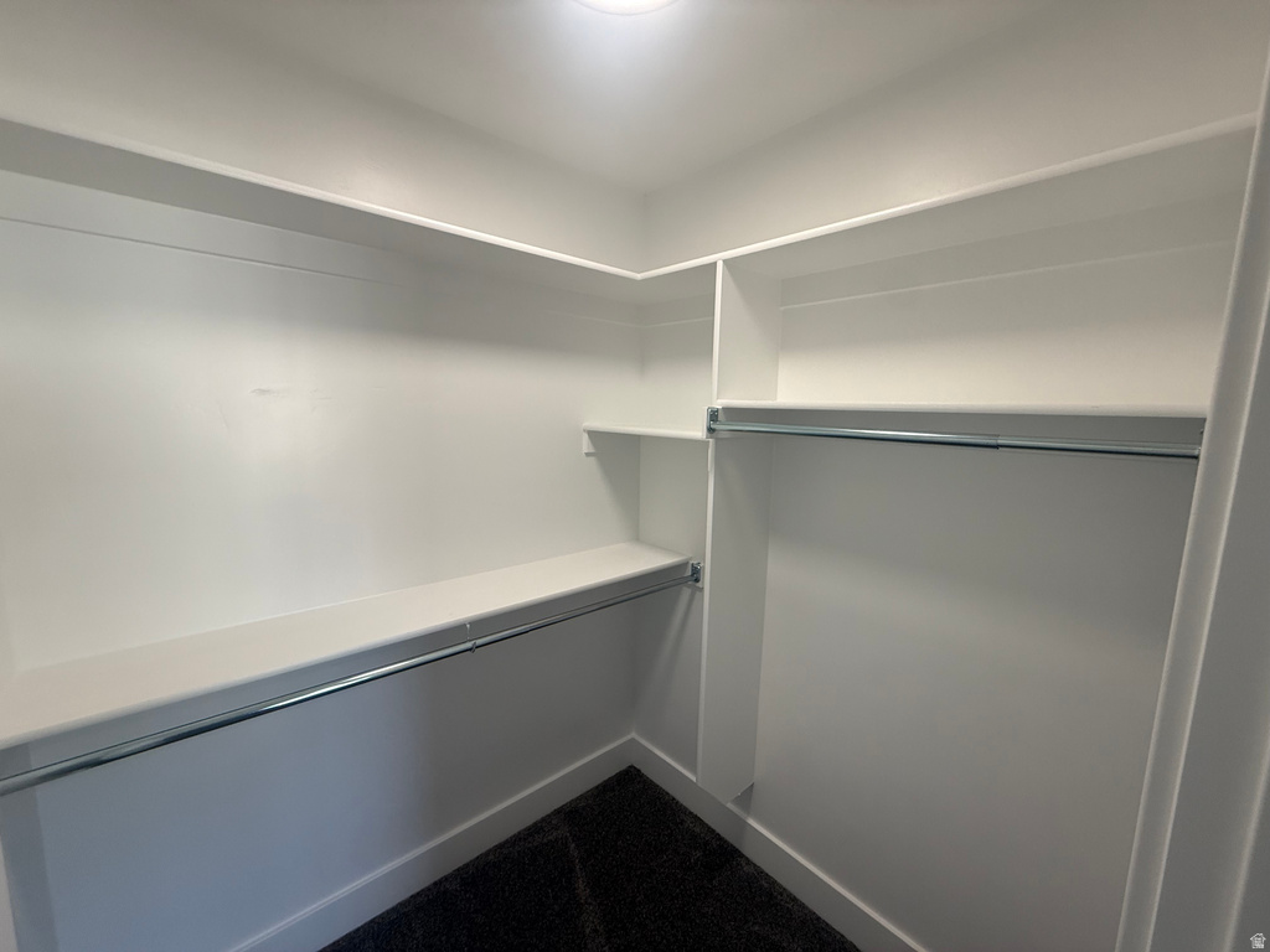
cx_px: 635
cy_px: 476
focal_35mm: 14
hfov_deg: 102.1
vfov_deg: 85.7
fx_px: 514
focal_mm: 2.22
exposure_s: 1/120
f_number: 2.2
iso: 125
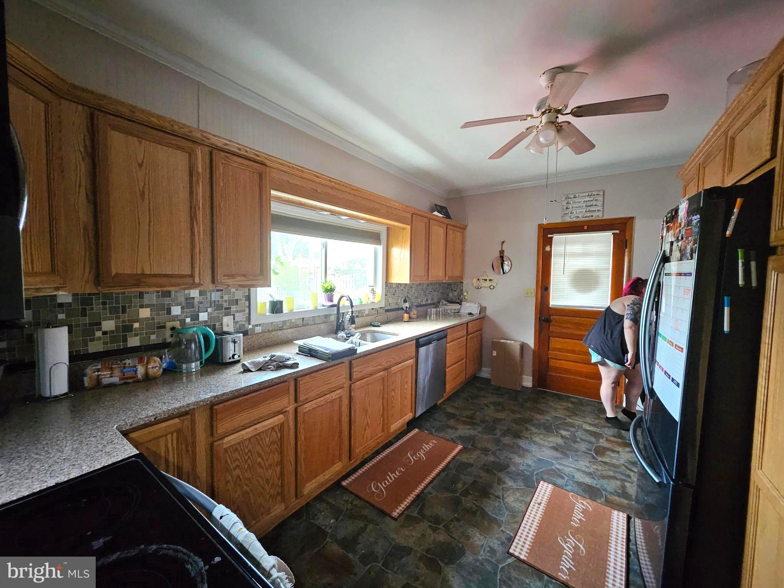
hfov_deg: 106.2
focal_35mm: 13
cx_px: 392
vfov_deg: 89.9
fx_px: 294
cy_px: 294
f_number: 2.2
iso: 500
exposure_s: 1/30
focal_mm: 1.74
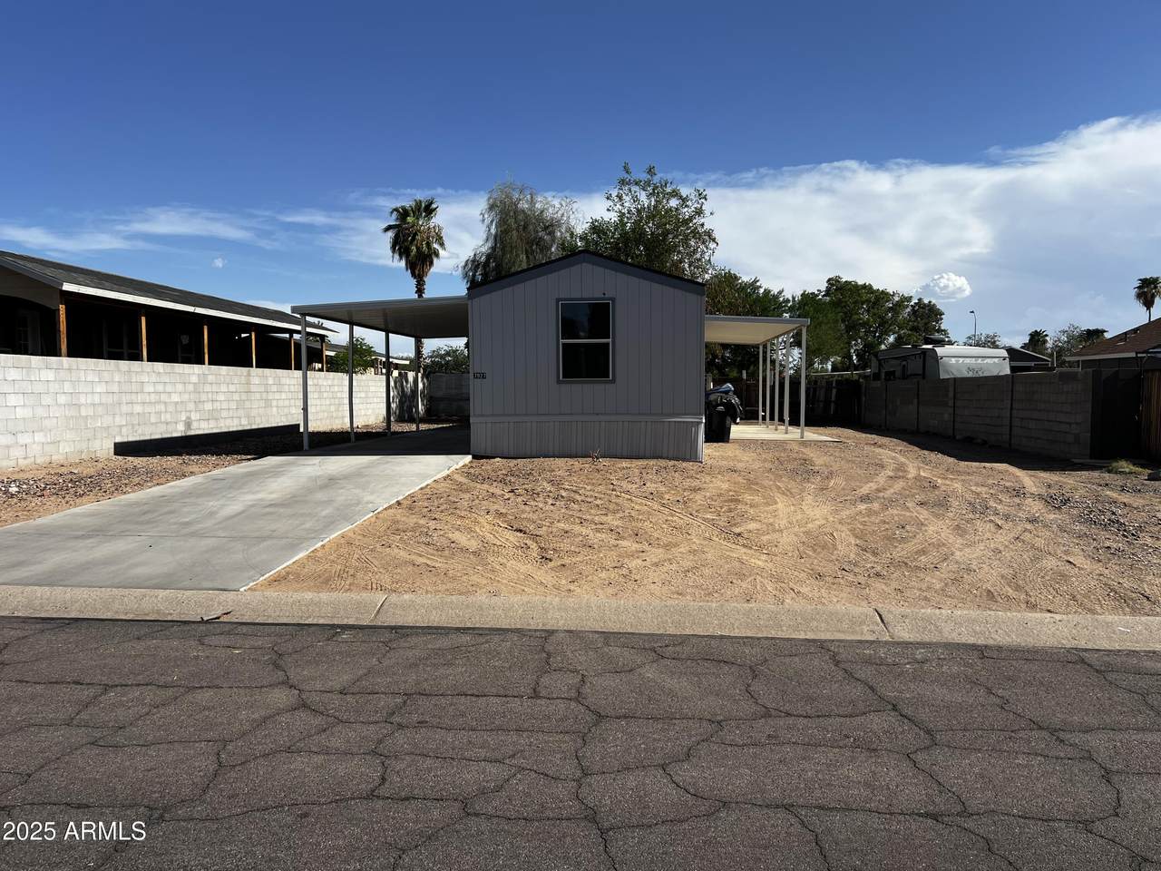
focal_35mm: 26
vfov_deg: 53.1
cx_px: 580
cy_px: 436
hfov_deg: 67.3
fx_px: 872
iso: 50
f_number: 1.5
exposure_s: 1/5319
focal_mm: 5.7
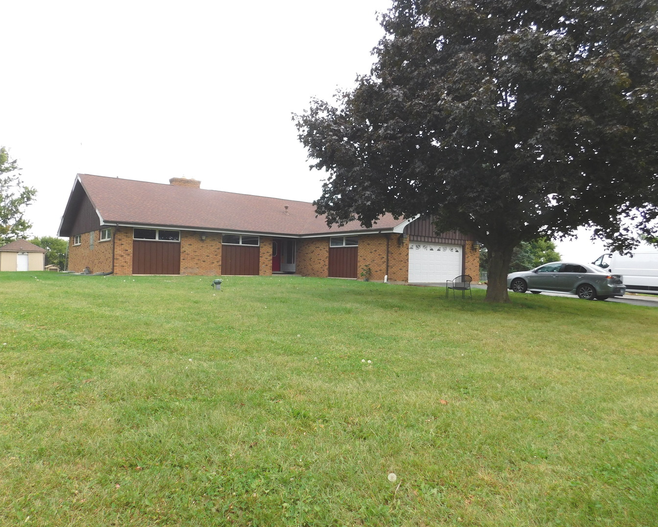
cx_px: 313
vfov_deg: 58.8
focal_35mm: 24
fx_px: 467
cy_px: 264
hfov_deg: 70.2
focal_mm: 4
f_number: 3
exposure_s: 1/250
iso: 125
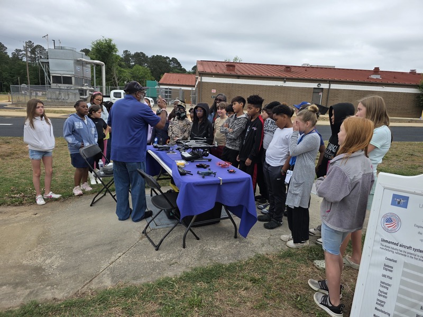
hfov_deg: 73.9
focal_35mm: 23
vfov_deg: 58.9
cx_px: 212
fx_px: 281
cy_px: 158
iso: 40
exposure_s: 1/359
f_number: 1.7
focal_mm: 6.3
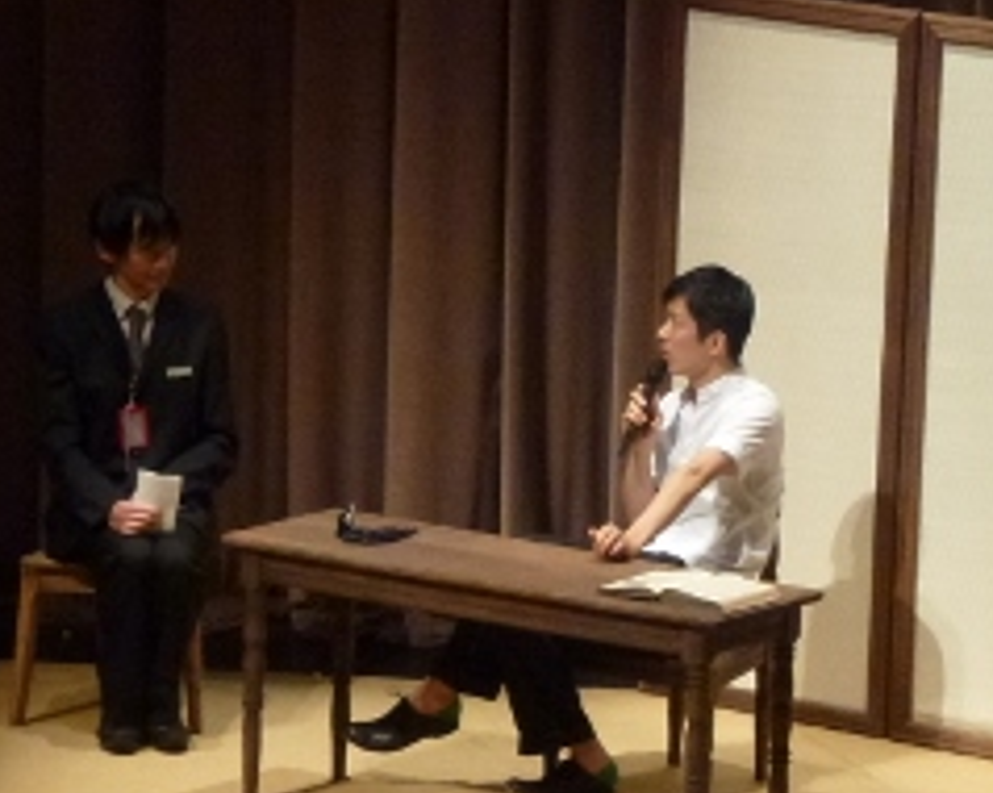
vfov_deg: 5.2
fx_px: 8721
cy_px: 547
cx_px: 517
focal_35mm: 297
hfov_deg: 6.5
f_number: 5.1
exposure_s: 1/20
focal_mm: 20.2
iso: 400
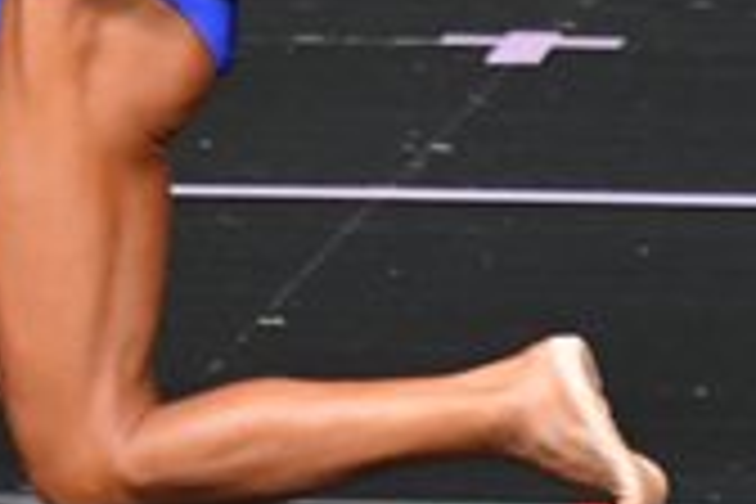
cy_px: -261
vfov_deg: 0.8
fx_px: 36243
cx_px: 268
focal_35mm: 1726
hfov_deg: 1.2
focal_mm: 250
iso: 4000
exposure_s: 1/400
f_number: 5.6
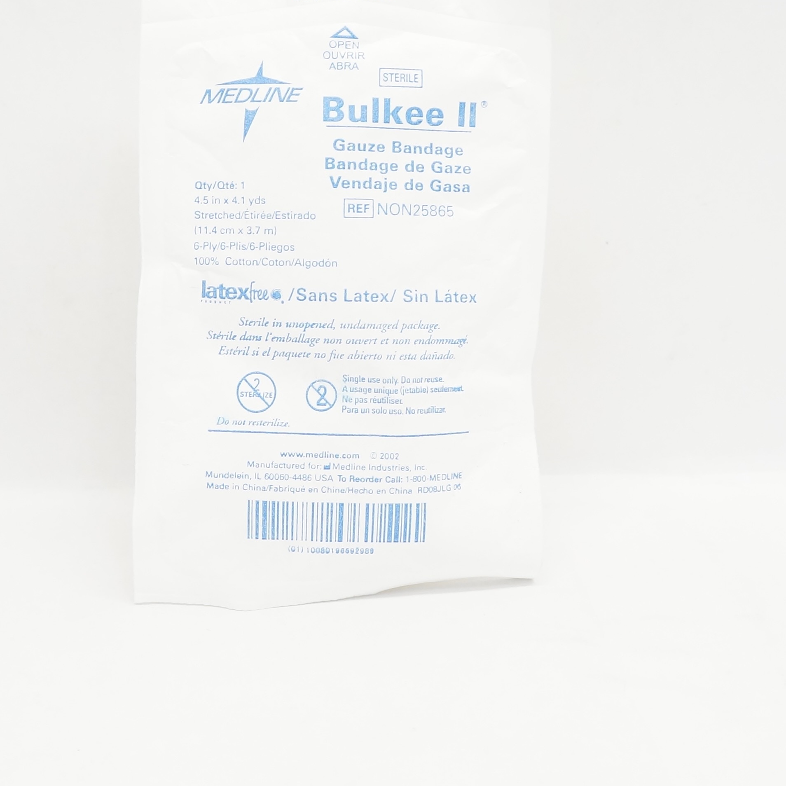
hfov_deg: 29.0
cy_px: 246
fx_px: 1516
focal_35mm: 59
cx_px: 333
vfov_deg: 28.8
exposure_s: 1/80
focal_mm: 18
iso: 800
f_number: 5.6
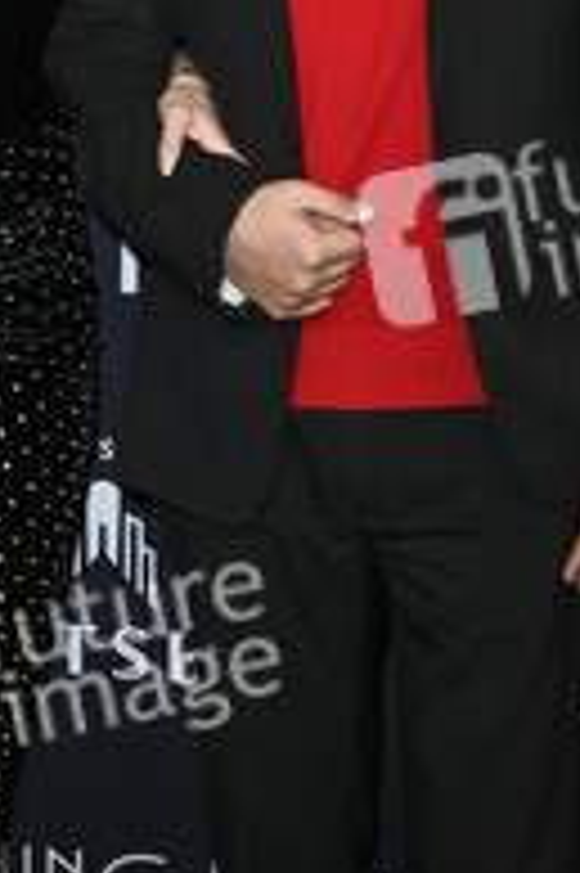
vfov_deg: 20.0
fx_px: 2397
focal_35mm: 99
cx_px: 180
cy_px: -4
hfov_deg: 13.8
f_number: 5.6
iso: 500
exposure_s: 1/250
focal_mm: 48
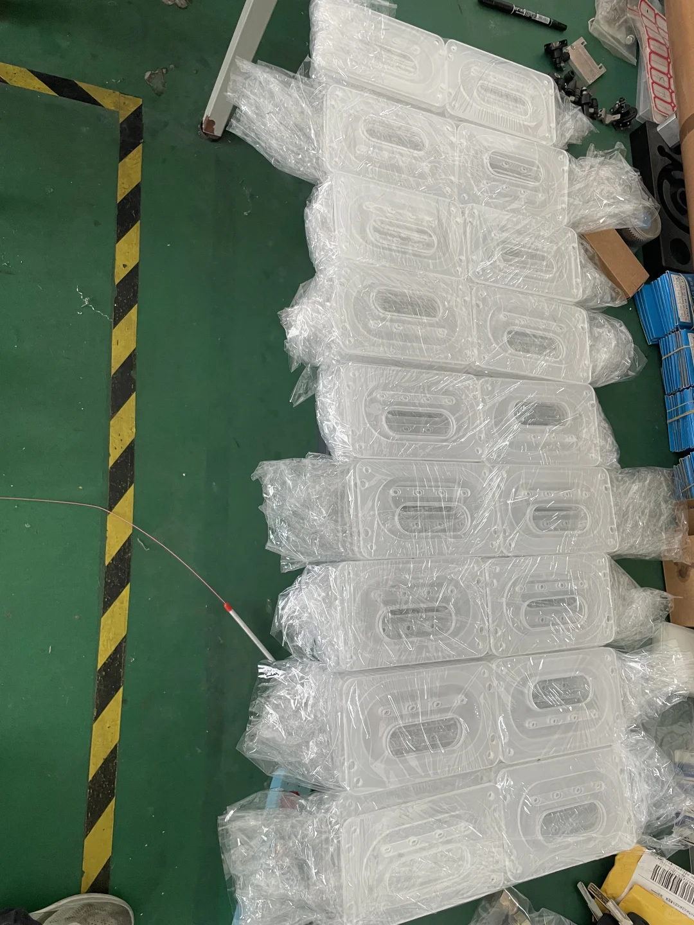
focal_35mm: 26
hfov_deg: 53.1
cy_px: 462
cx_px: 347
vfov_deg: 67.3
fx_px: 695
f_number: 1.6
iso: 125
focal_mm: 4.2
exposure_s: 1/85
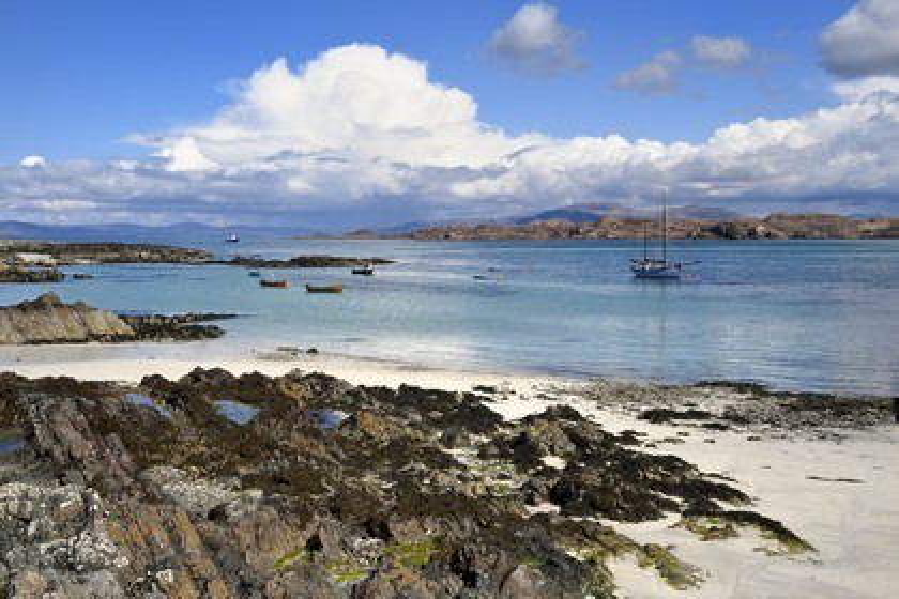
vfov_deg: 35.1
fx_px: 949
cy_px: 300
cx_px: 450
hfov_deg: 50.7
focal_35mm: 38
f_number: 16
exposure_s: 1/250
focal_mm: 38
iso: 200
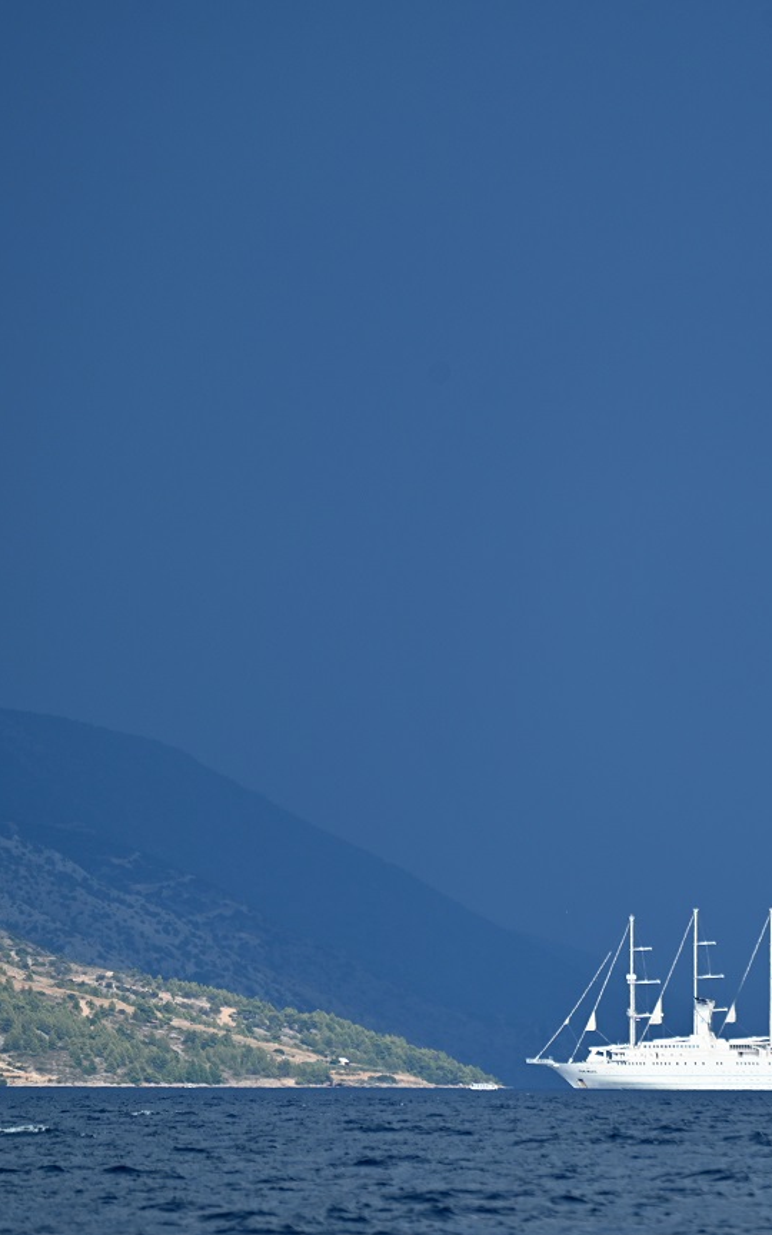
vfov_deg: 4.6
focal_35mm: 460
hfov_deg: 2.9
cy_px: 618
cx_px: 715
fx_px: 15485
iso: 160
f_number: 5.6
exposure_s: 1/1000
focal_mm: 300
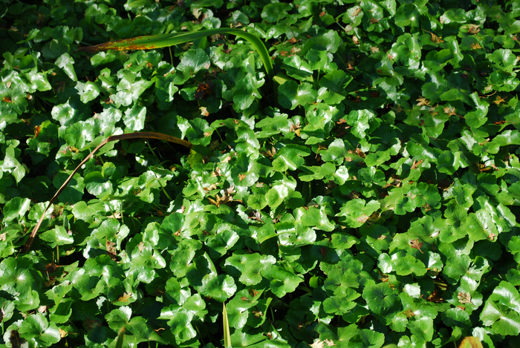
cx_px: 260
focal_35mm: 82
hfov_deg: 24.6
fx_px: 1193
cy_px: 174
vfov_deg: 16.6
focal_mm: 55
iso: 100
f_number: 6.3
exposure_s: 1/160
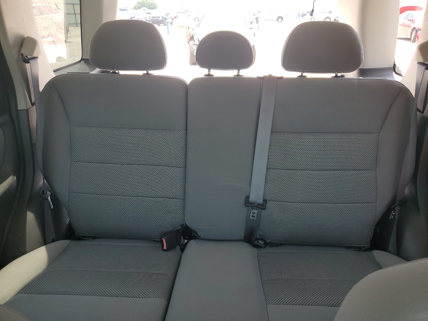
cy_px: 160
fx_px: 321
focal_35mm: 26
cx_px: 214
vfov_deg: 53.1
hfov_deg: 67.3
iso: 50
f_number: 1.5
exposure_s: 1/345
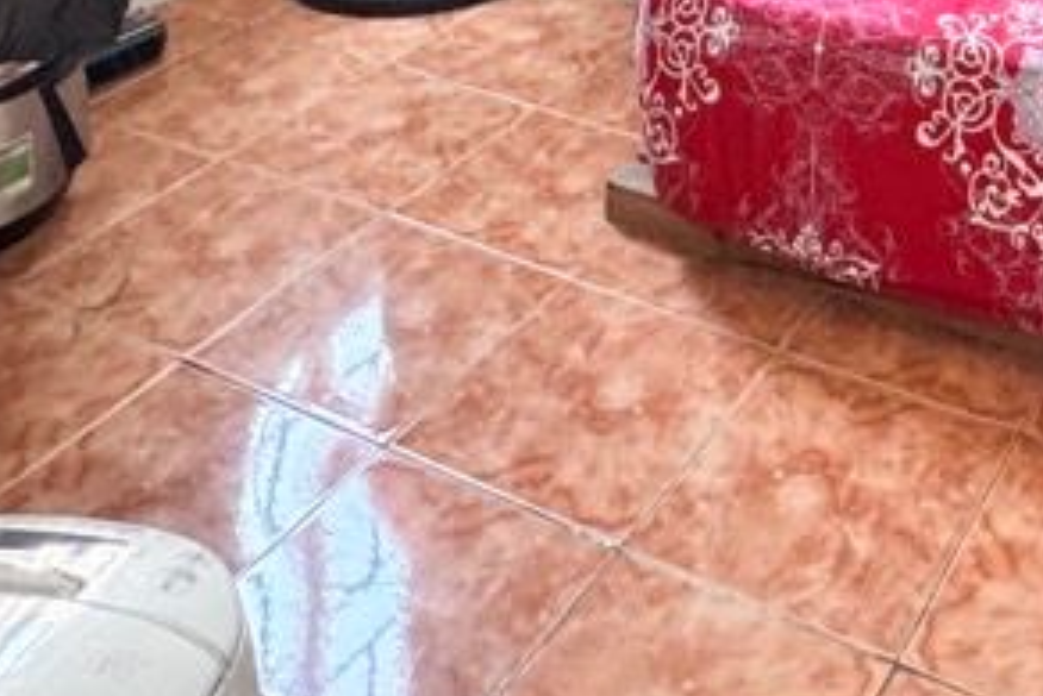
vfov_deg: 18.8
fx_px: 1478
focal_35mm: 51
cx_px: 997
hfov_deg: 35.8
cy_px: -635
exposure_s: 1/50
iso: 320
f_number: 2.2
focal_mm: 2.22
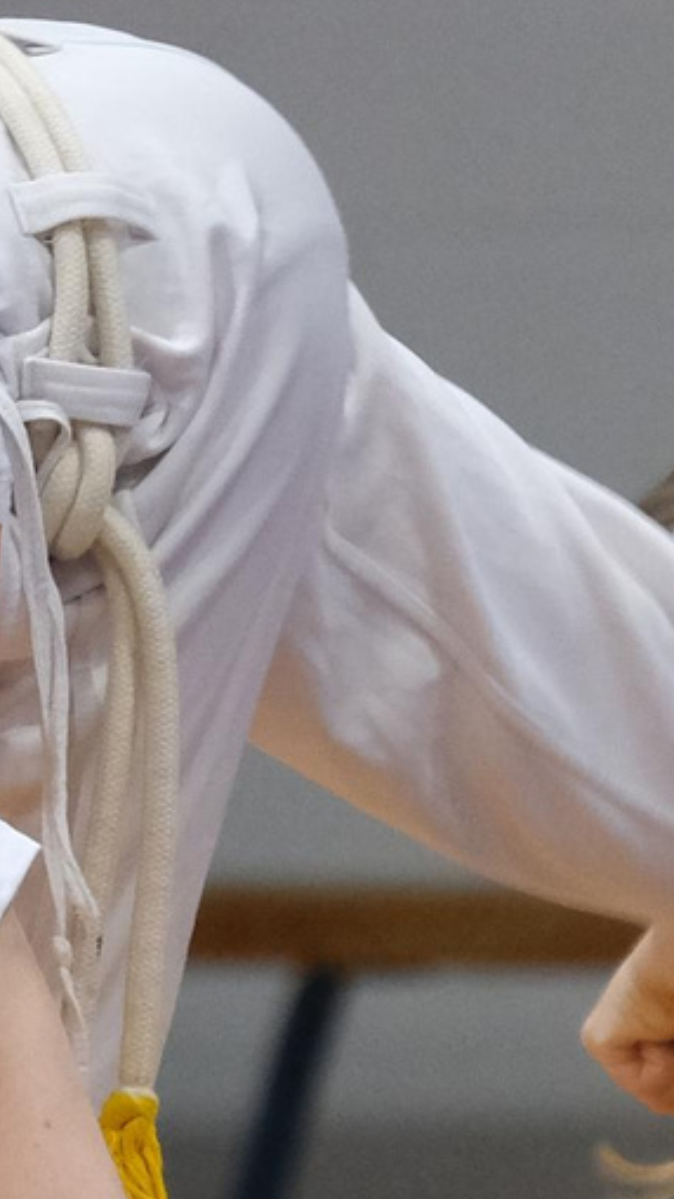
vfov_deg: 1.7
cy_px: 317
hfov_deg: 0.9
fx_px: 41243
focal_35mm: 1297
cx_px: -389
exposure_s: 1/170
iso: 2500
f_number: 4.6
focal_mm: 164
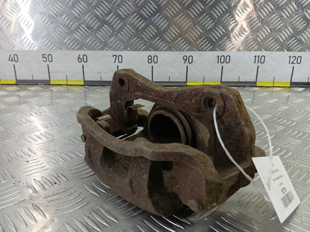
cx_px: 155
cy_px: 116
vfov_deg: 51.4
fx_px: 242
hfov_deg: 65.3
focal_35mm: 27
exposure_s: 1/50
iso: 170
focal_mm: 4.11
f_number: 1.6
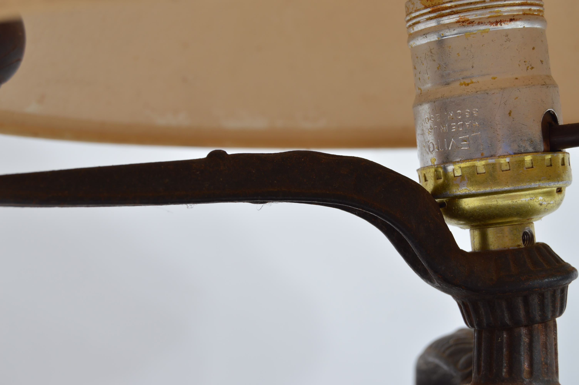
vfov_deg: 16.5
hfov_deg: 24.6
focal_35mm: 82
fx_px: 1326
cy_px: 192
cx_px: 290
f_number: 9
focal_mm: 55
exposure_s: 1/80
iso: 100
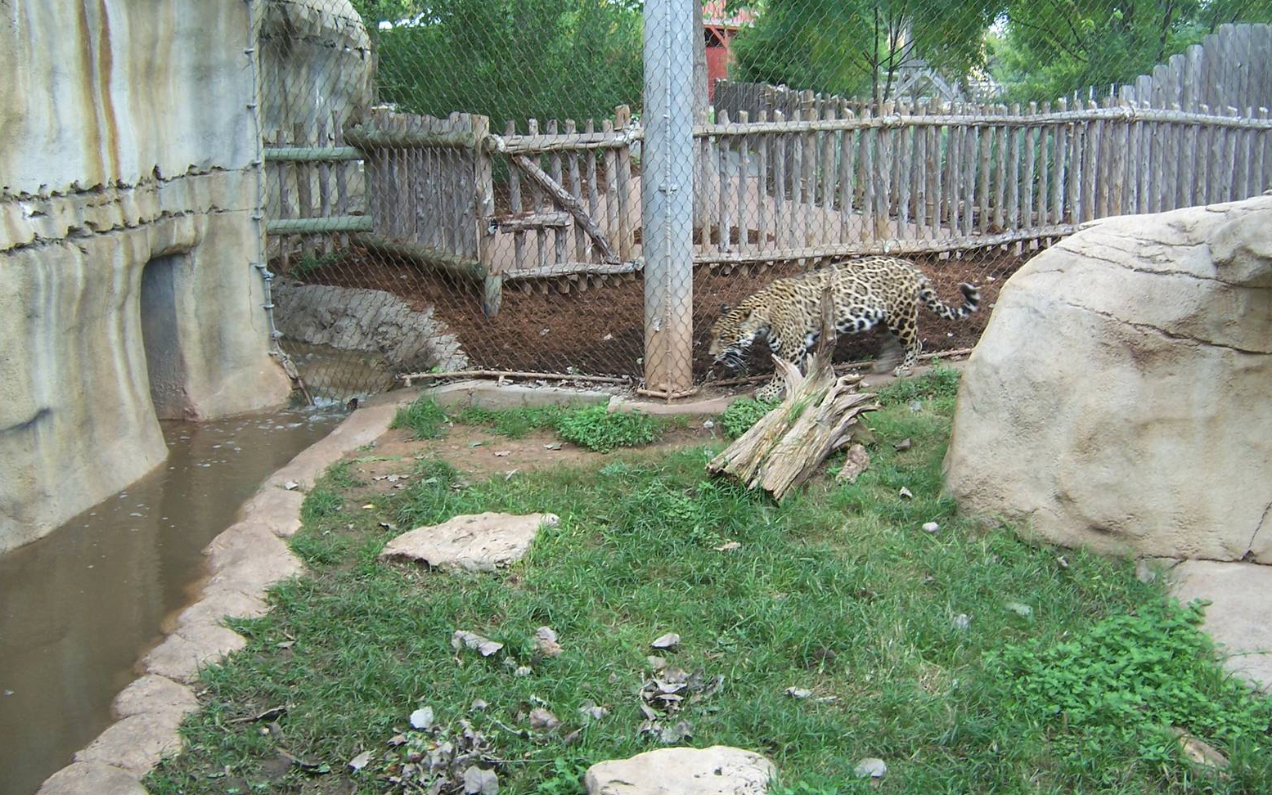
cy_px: 353
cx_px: 626
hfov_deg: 54.0
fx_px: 1248
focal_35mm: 36
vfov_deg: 35.3
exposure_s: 1/30
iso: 80
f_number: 3.4
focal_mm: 5.5
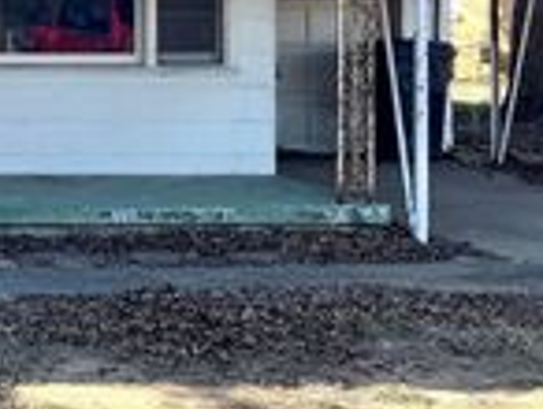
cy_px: 9
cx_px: -327
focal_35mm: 82
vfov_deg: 17.7
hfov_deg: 19.8
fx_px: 1288
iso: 80
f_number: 1.78
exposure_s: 1/1818
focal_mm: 6.76
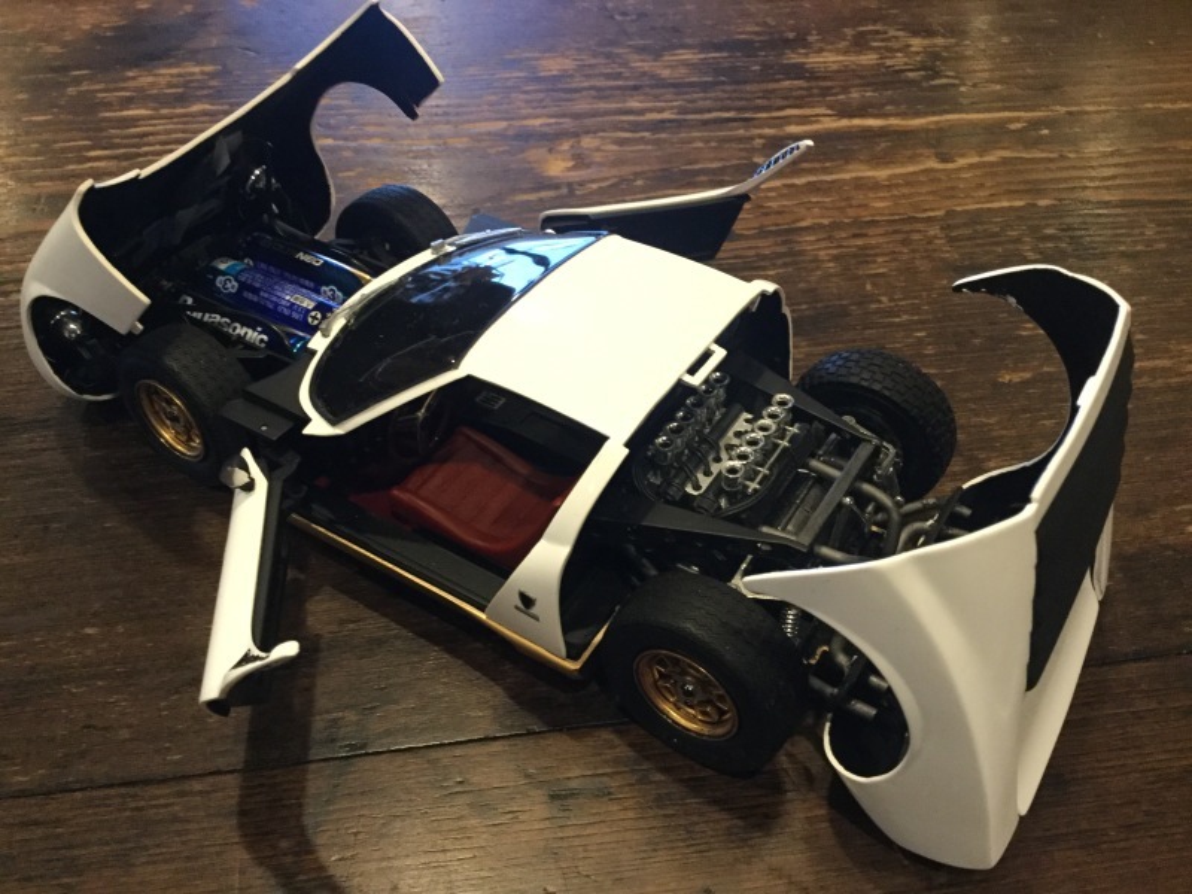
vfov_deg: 45.4
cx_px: 596
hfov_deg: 58.4
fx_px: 1067
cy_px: 447
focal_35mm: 31
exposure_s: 1/24
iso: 200
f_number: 2.4
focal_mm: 3.3
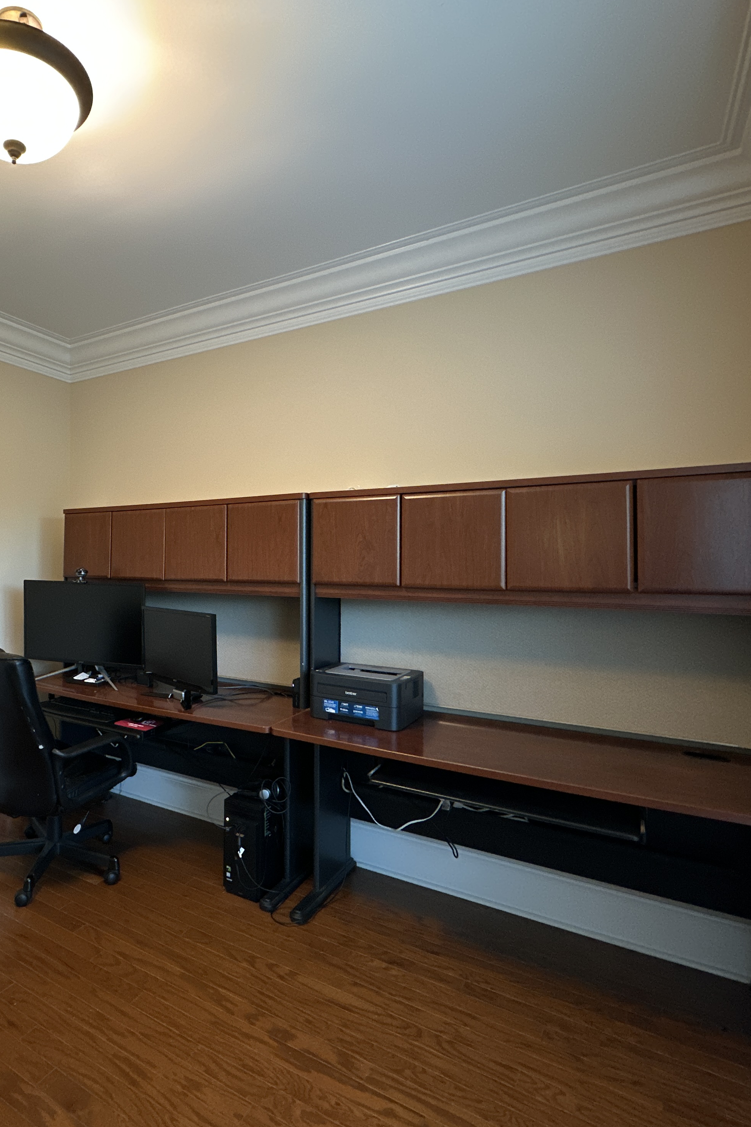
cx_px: 171
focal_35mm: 20
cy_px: 550
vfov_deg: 84.0
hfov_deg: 58.1
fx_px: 626
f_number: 2.2
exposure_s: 1/60
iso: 500
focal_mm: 2.22
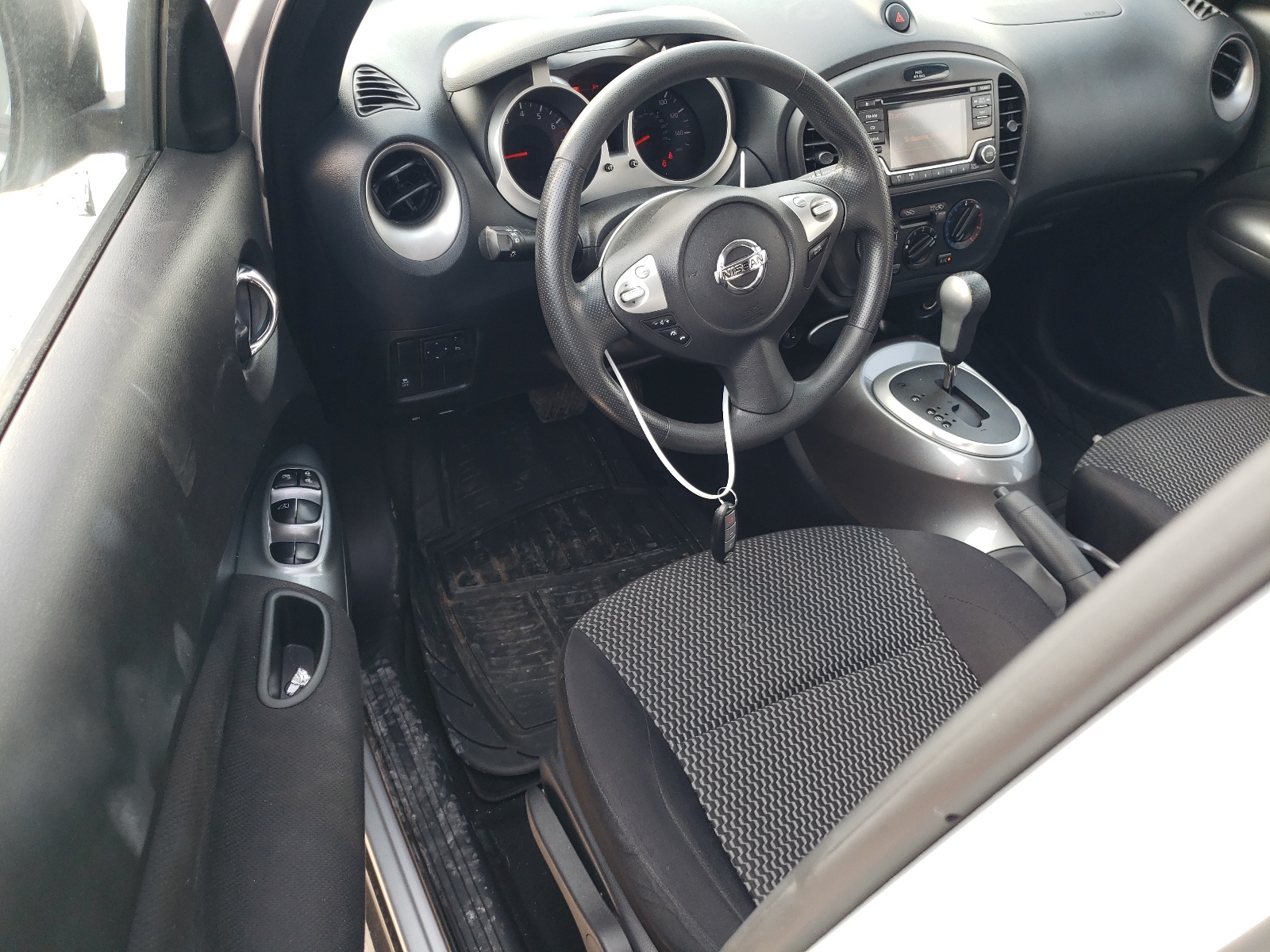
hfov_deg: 67.3
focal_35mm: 26
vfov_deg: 53.1
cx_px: 635
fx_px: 954
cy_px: 476
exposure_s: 1/145
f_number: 1.5
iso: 50
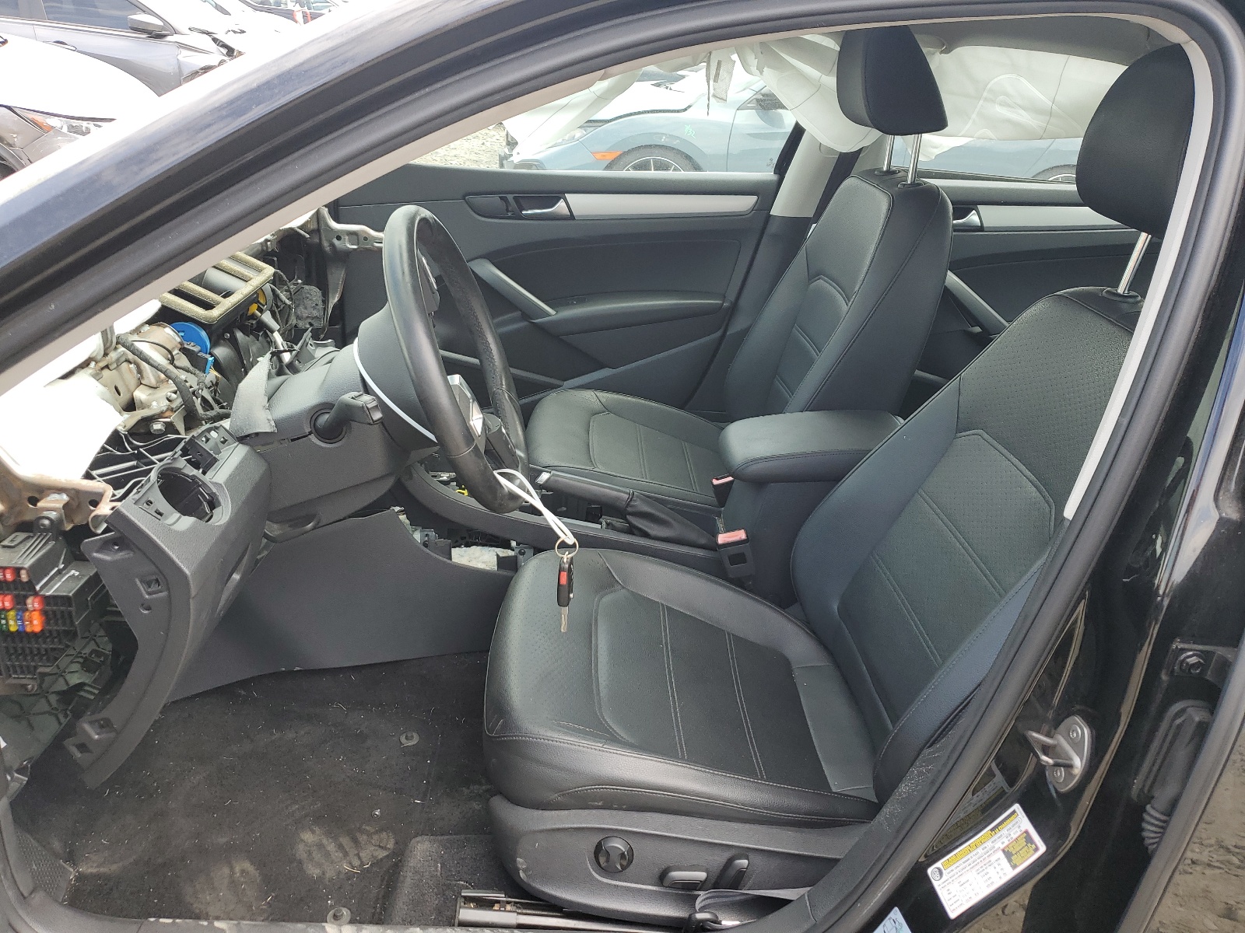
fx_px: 935
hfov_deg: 67.3
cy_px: 466
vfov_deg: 53.1
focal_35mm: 26
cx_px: 622
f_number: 1.5
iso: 50
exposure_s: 1/357
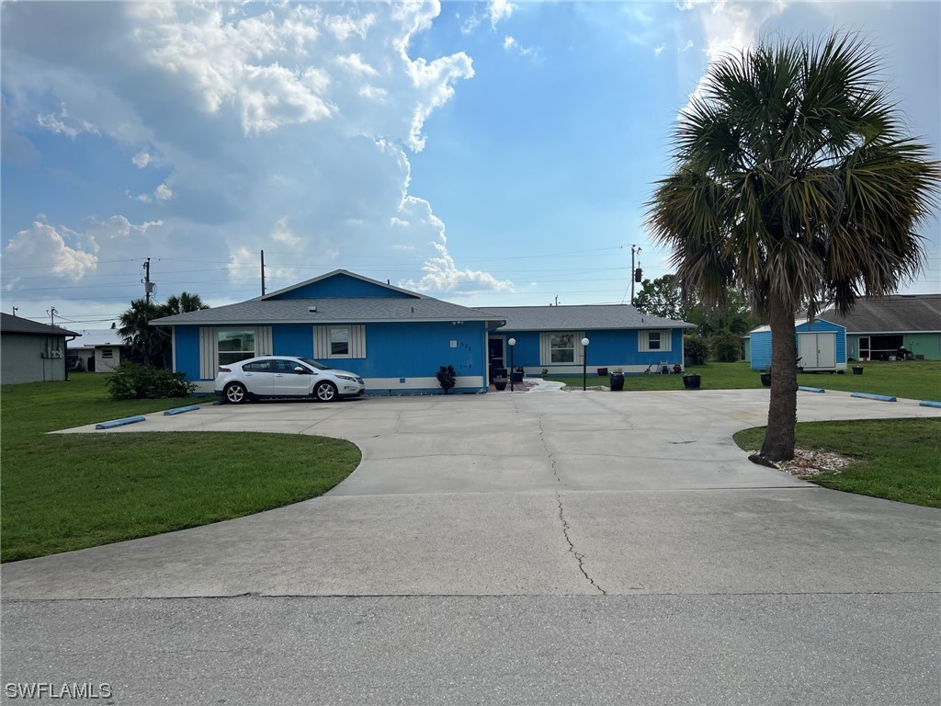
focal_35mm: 26
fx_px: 707
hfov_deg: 67.3
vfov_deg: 53.1
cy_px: 353
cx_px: 470
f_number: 1.5
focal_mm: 5.7
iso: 50
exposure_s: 1/12658
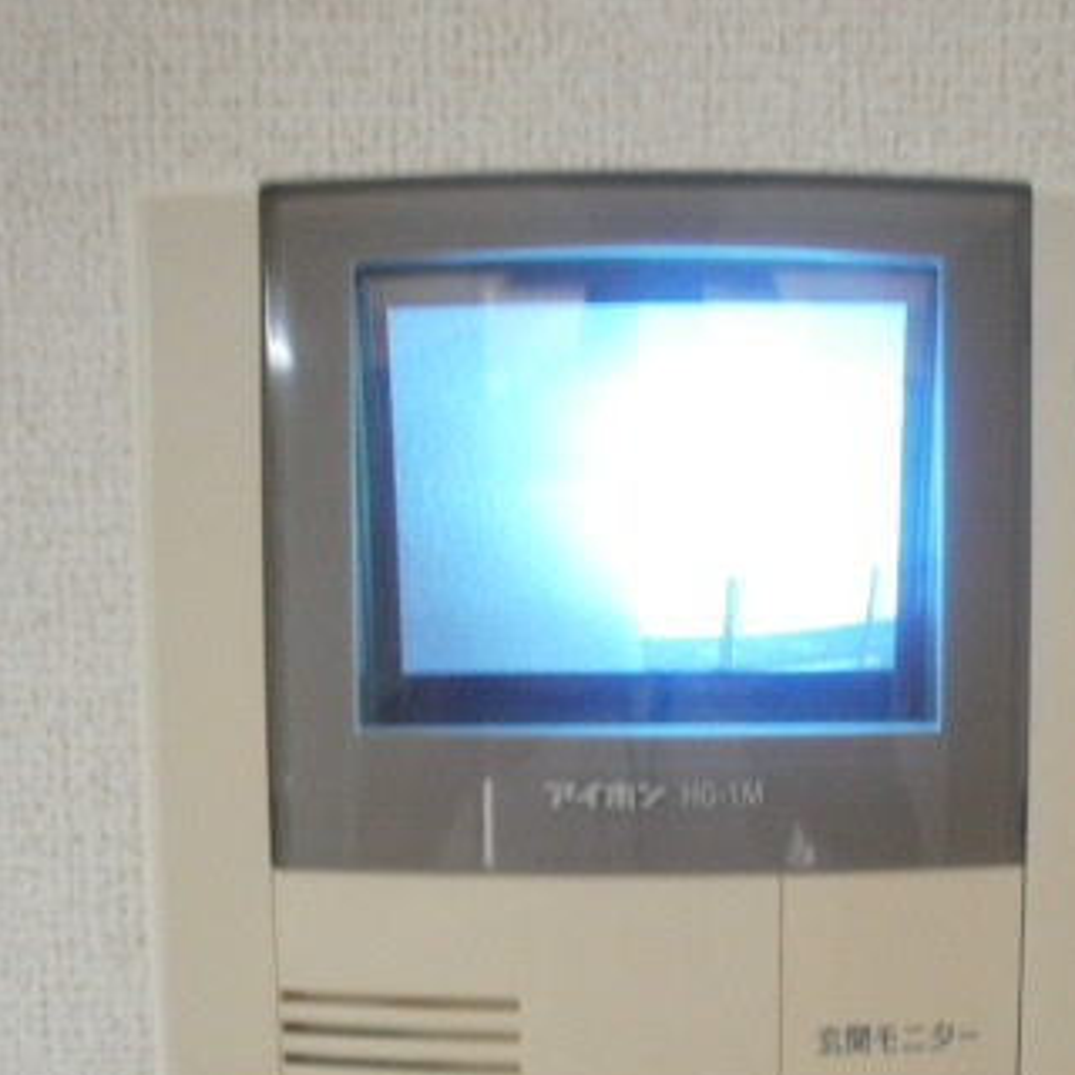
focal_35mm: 46
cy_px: 776
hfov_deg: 36.5
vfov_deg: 36.1
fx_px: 1616
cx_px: 692
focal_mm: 4.65
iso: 400
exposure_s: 1/25
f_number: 2.6
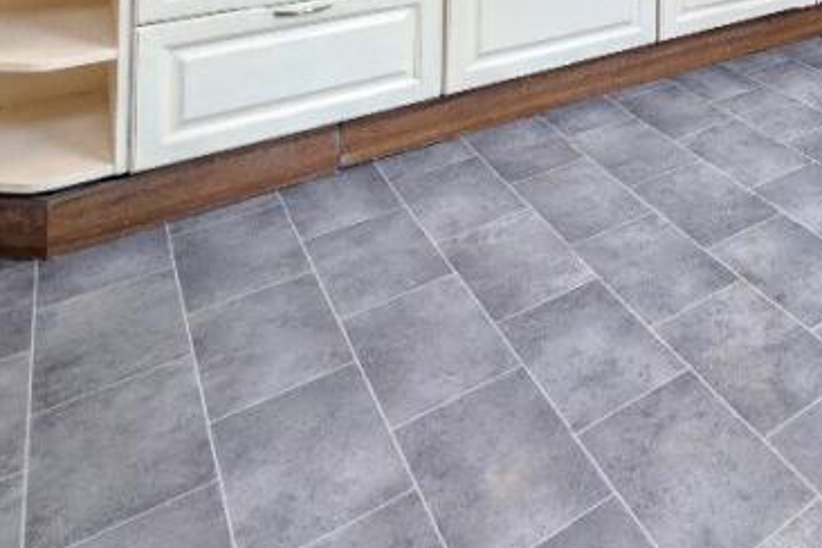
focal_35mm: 35
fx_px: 799
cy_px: -280
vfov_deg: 26.7
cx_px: 856
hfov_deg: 44.5
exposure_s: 1/32.5
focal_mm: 2.02
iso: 42
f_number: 1.7
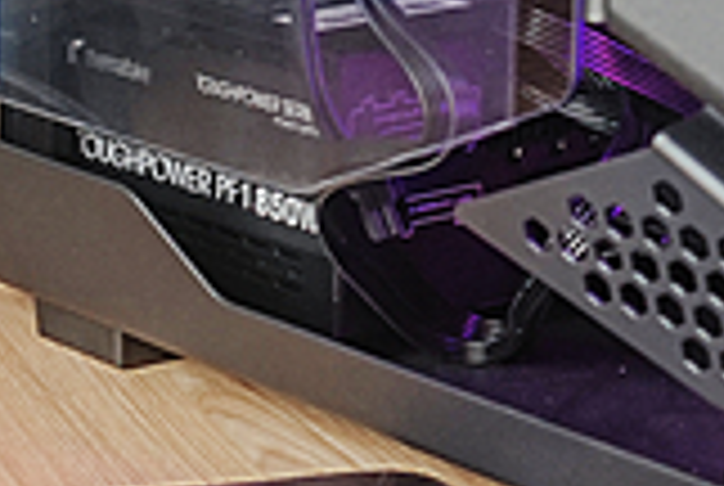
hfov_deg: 11.1
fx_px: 3546
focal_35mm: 176
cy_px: 88
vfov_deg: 7.8
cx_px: -432
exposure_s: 1/8
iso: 200
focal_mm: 29
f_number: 4
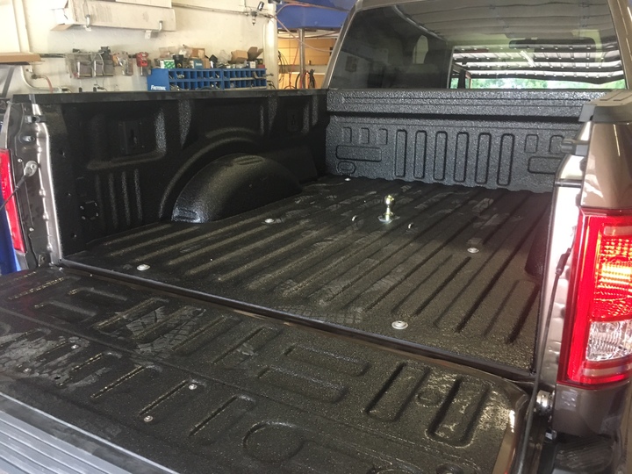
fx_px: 529
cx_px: 316
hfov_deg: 61.7
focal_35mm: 29
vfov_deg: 48.2
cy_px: 237
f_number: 2.2
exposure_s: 1/24
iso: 200
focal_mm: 4.15
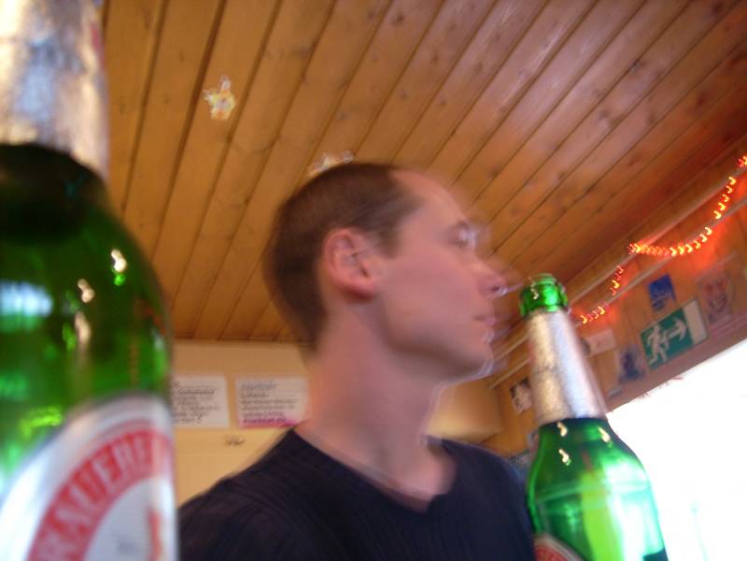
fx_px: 755
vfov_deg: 40.7
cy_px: 280
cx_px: 374
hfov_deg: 52.6
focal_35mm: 35
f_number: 2.8
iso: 50
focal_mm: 5.95
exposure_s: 1/2
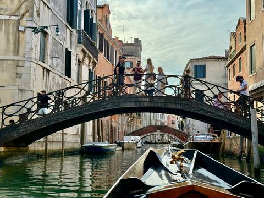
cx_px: 132
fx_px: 366
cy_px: 99
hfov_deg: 39.7
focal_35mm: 48
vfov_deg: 30.3
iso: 100
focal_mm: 6.76
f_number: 1.78
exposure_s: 1/2494
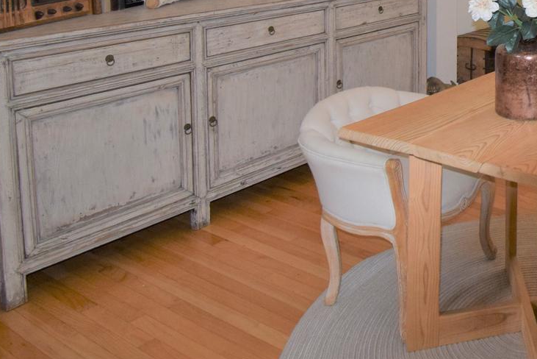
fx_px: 627
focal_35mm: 42
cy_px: -49
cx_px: 613
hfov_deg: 37.5
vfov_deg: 28.6
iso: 640
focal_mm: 10
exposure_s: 1/125
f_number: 5.6
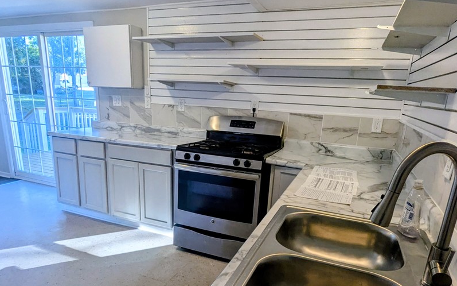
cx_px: 229
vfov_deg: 52.4
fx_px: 286
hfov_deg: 77.2
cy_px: 178
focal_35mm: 23
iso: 57
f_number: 2.2
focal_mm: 2.35
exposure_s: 1/120
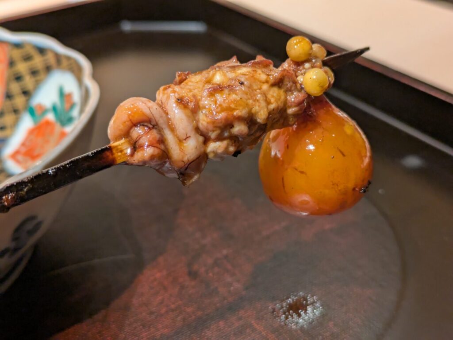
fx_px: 667
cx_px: 226
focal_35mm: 51
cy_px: 170
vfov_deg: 28.5
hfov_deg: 37.5
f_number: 1.89
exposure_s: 1/100
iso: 196
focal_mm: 5.43
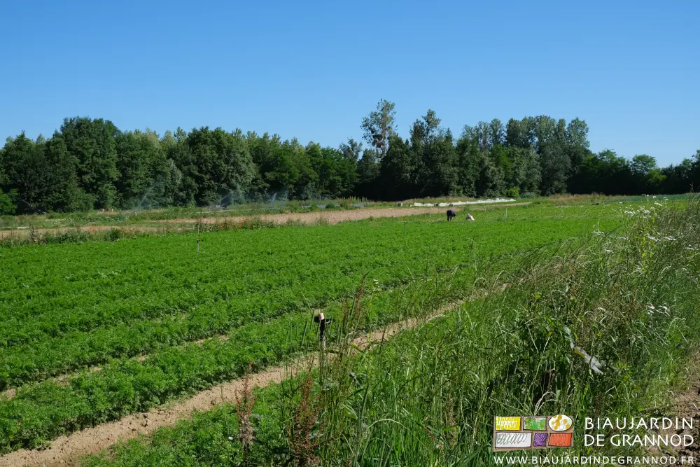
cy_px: 234
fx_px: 700
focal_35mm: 36
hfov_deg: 53.1
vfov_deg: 36.9
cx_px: 350
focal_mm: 24.3
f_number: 8
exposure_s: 1/640
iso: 320
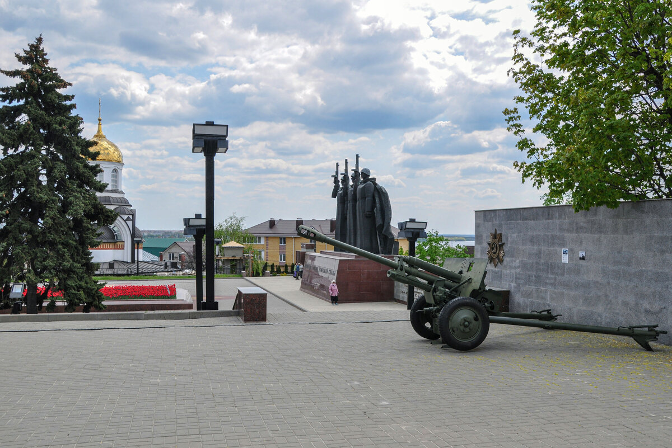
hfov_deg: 57.2
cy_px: 224
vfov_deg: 40.0
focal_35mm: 33
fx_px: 616
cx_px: 336
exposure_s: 1/320
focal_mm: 22
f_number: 10
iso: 200
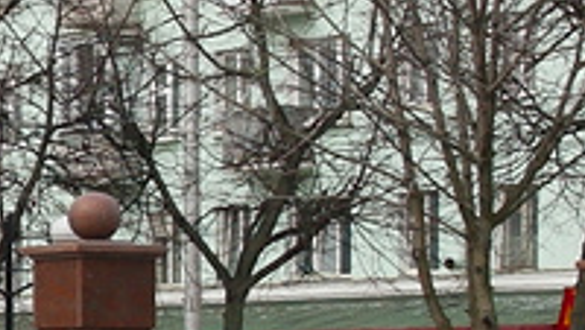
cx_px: -746
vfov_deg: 5.4
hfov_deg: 8.8
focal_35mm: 226
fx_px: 3509
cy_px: 63
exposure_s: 1/800
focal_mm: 24
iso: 200
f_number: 5.6
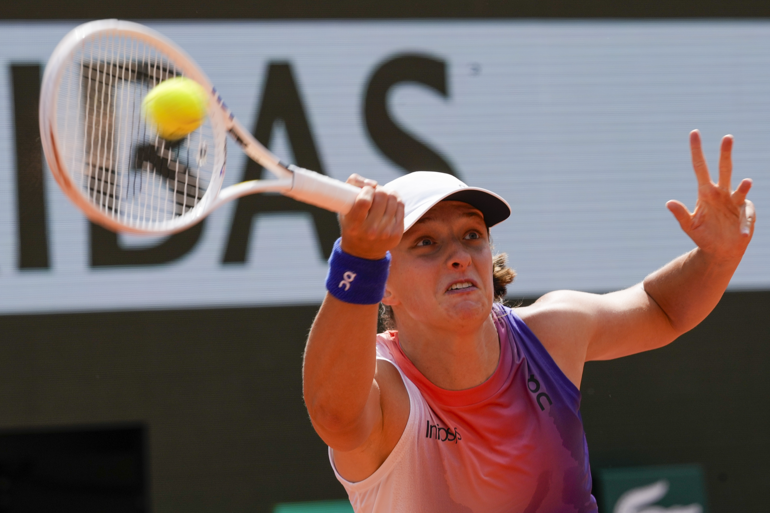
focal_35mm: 300
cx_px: 385
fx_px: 6416
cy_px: 256
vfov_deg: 4.6
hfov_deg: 6.9
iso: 400
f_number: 9
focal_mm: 300
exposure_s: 1/800
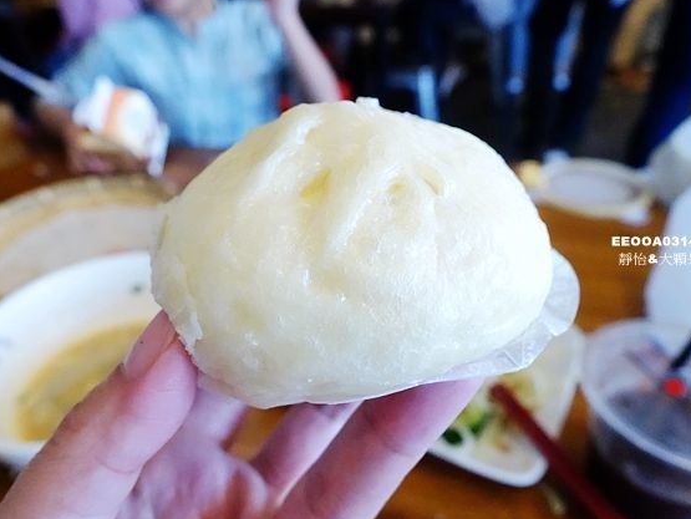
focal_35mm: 27
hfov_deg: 65.2
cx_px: 322
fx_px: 539
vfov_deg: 51.4
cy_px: 255
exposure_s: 1/80
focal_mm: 8.8
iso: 4000
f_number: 4
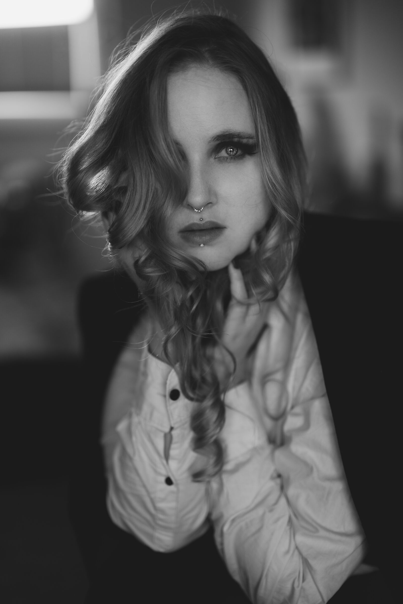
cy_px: 302
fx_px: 840
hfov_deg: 27.0
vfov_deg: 39.6
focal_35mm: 50
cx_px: 202
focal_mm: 50
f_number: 1.2
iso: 220
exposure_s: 1/160
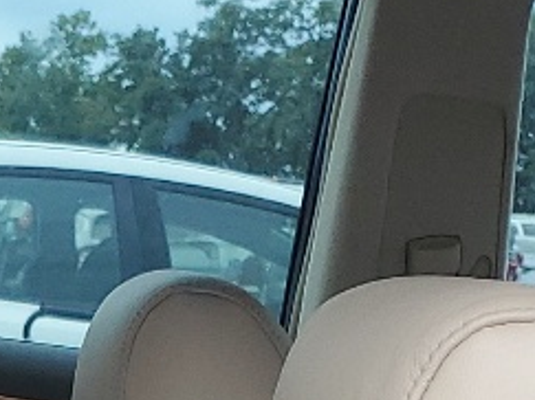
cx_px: -328
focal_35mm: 171
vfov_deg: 8.0
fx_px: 2642
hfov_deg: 11.0
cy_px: 974
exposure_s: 1/250
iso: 50
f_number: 1.5
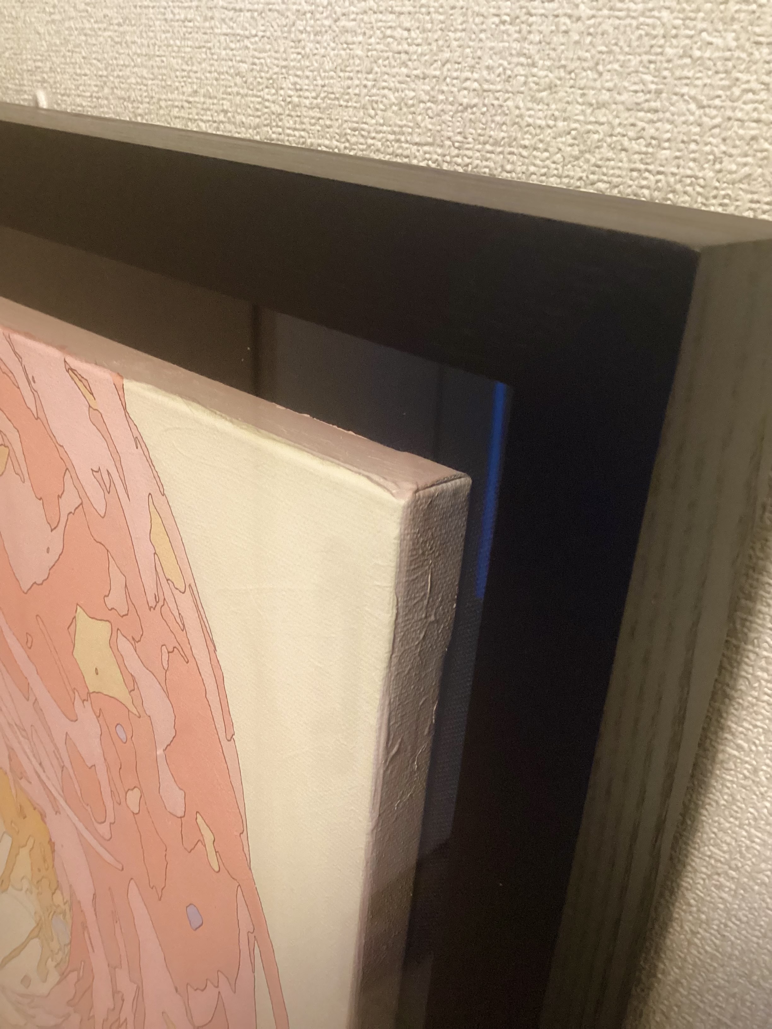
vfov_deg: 58.4
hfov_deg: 45.4
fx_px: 922
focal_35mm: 31
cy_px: 514
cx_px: 386
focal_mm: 3.3
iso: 400
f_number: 2.4
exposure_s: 1/33
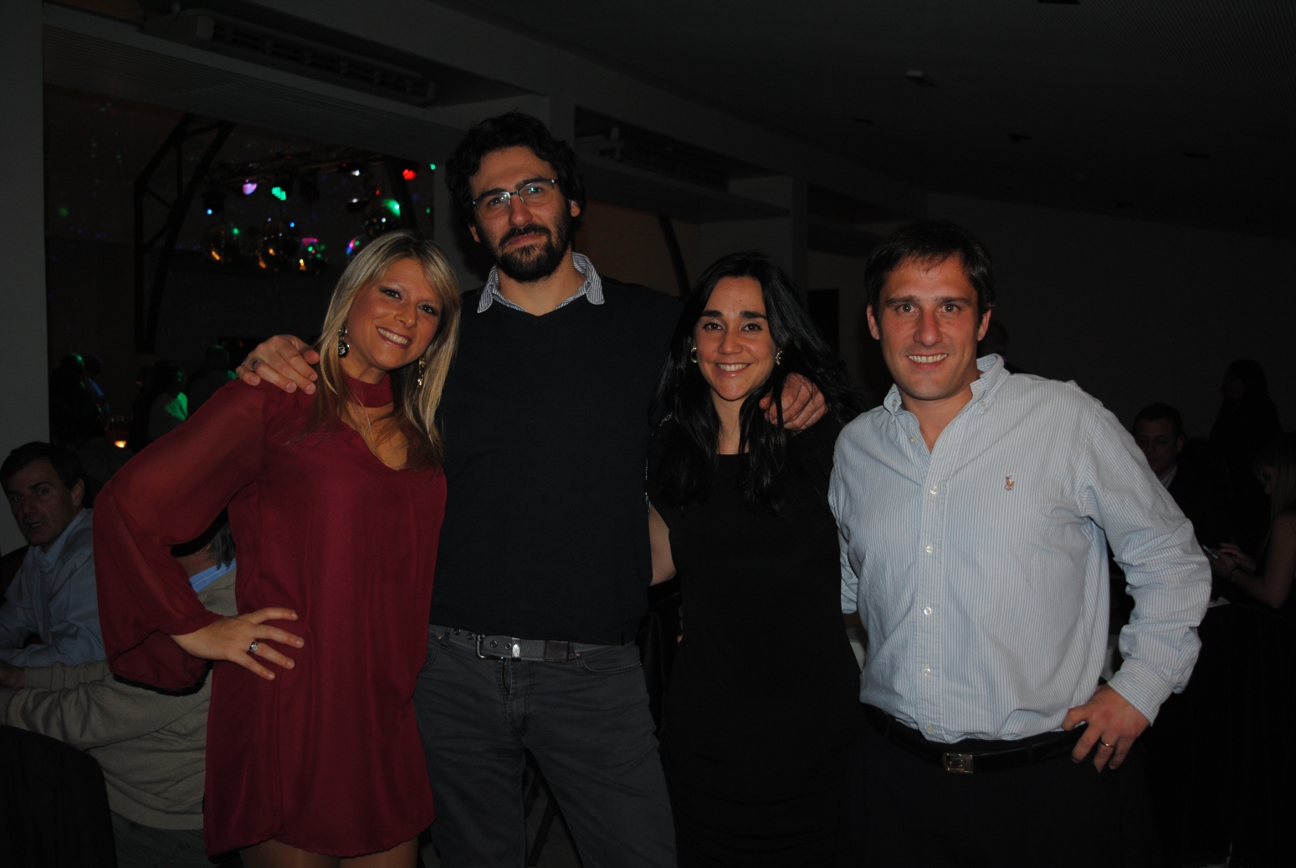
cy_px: 434
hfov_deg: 55.0
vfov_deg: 38.5
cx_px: 648
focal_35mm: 34
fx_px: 1244
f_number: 3.8
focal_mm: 23
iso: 200
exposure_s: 1/60
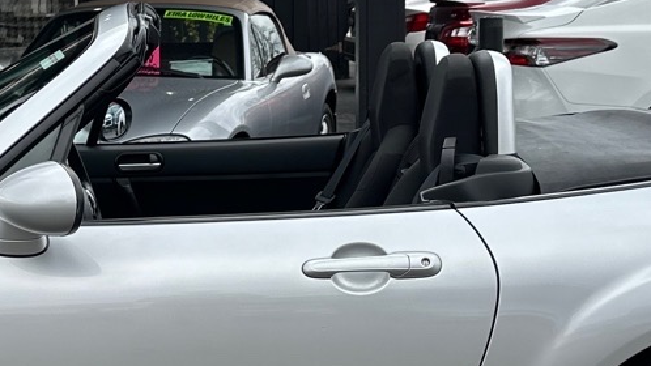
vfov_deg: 14.3
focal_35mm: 84
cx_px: 144
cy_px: 308
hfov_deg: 24.9
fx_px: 1450
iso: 80
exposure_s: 1/1072
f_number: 1.78
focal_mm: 6.86
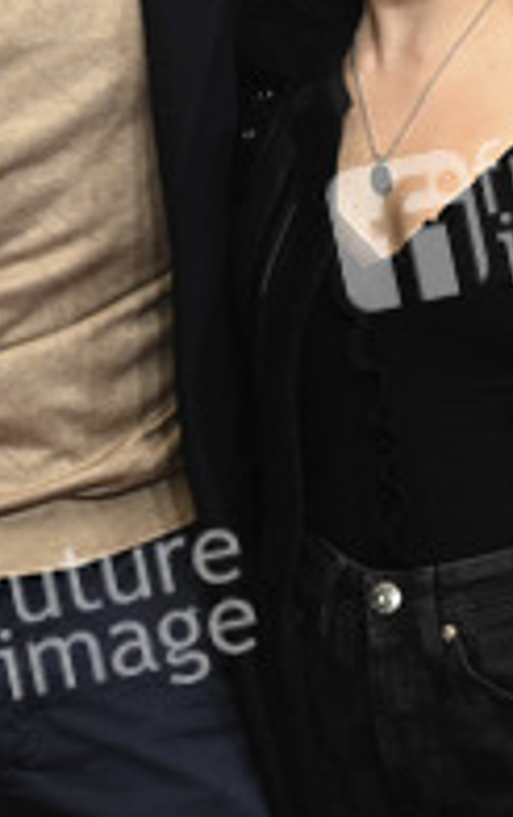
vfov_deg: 18.8
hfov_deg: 12.1
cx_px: 165
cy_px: 4
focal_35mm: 108
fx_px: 2409
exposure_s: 1/200
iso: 400
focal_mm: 52
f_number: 6.3
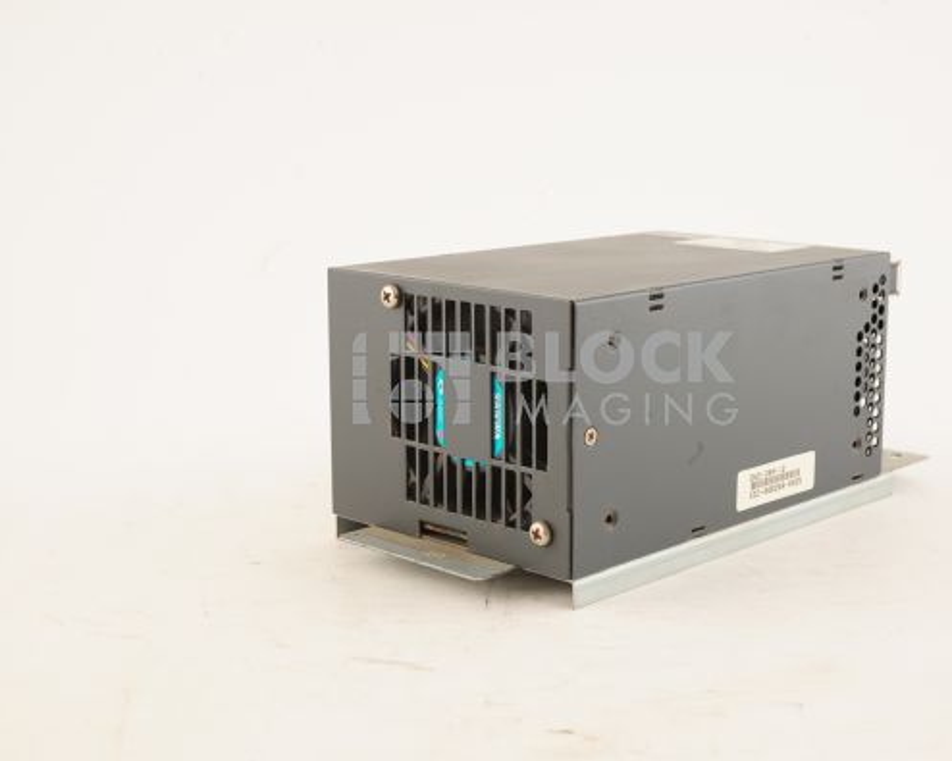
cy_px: 379
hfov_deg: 33.0
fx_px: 1606
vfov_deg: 26.7
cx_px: 545
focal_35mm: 57
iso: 1600
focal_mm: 50
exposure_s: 1/125
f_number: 11
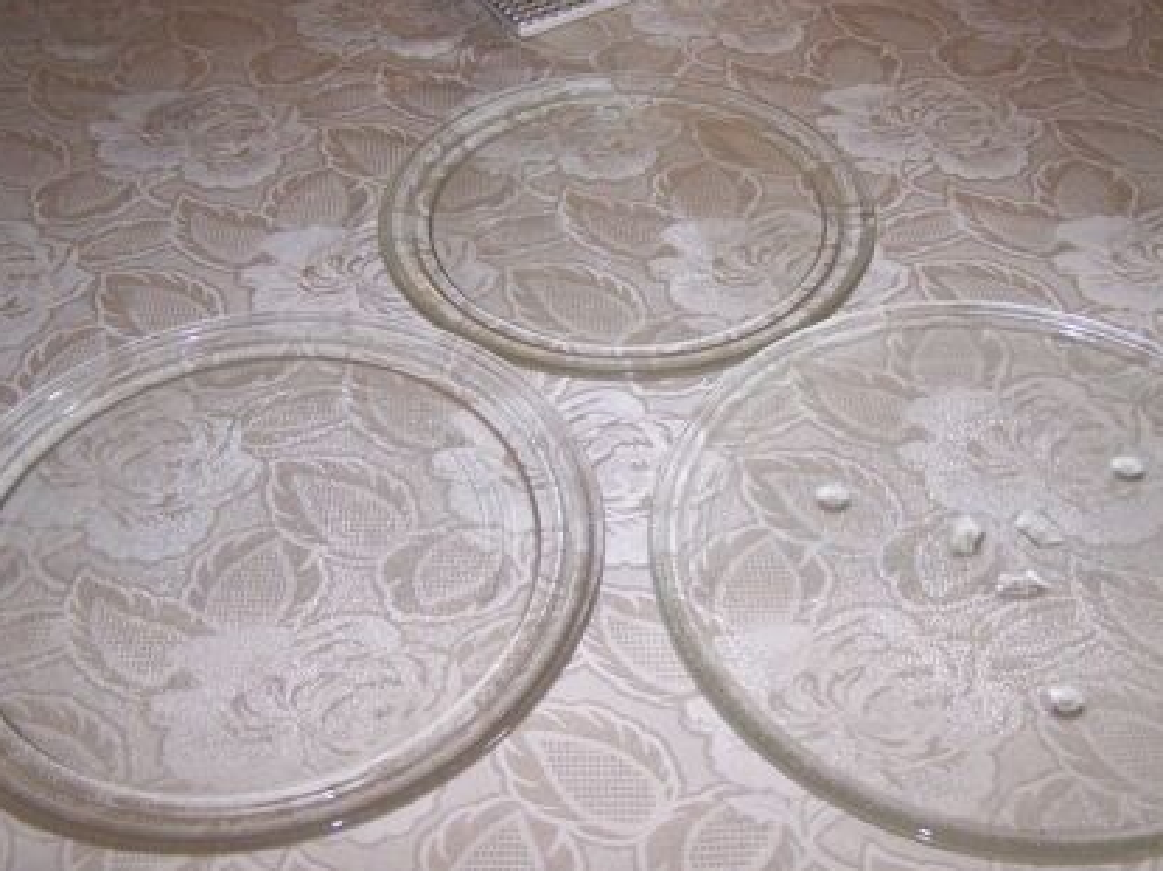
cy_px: 476
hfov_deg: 42.9
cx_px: 656
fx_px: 1478
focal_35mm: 44
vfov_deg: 32.8
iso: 160
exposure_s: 1/60
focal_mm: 6.3
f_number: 2.8
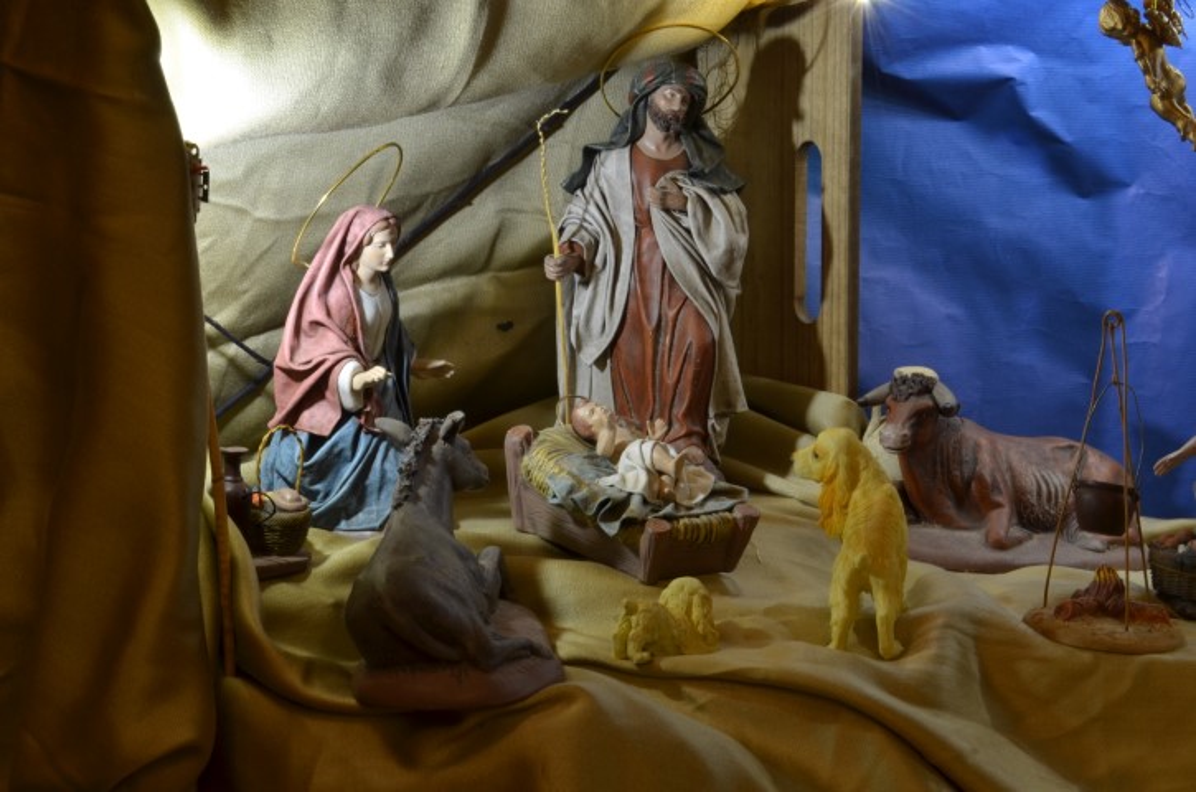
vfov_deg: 16.5
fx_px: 2735
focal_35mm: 82
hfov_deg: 24.7
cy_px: 396
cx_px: 598
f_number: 14
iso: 100
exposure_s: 3
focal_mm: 55
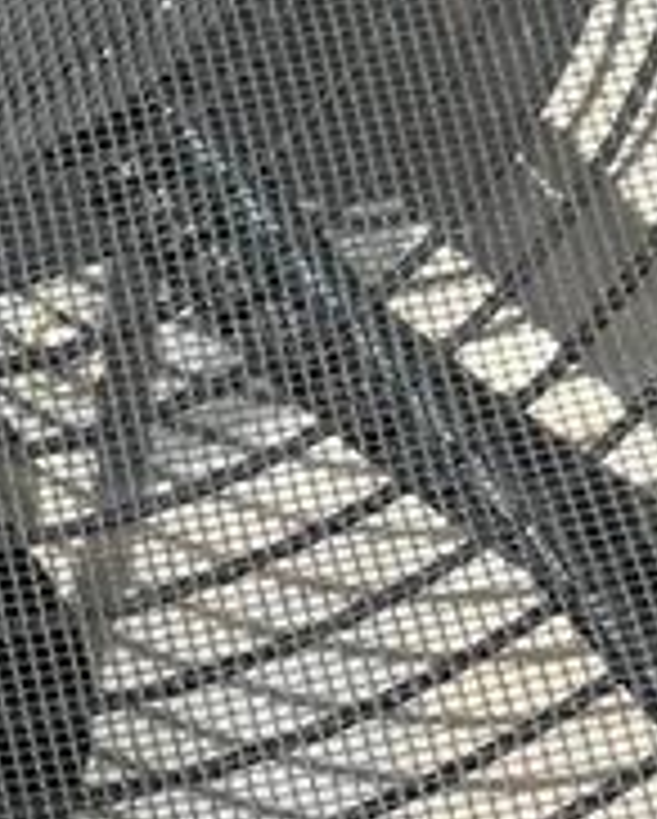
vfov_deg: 16.0
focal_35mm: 120
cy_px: 234
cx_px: -544
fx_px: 2912
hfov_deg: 11.8
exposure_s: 1/1198
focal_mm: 3.99
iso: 20
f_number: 1.8
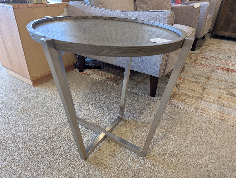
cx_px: 118
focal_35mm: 24
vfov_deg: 56.9
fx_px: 164
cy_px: 89
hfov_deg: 71.5
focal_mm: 6.81
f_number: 1.85
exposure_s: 1/24
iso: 86
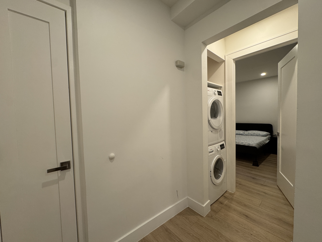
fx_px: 130
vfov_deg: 85.7
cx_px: 161
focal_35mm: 14
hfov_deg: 102.1
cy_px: 121
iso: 160
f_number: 2.2
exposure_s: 1/60
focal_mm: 2.22
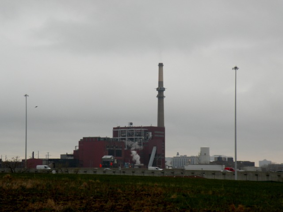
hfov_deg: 17.9
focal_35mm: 110
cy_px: 106
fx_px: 899
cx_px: 142
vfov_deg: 13.5
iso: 64
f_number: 5
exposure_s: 1/142
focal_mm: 19.4
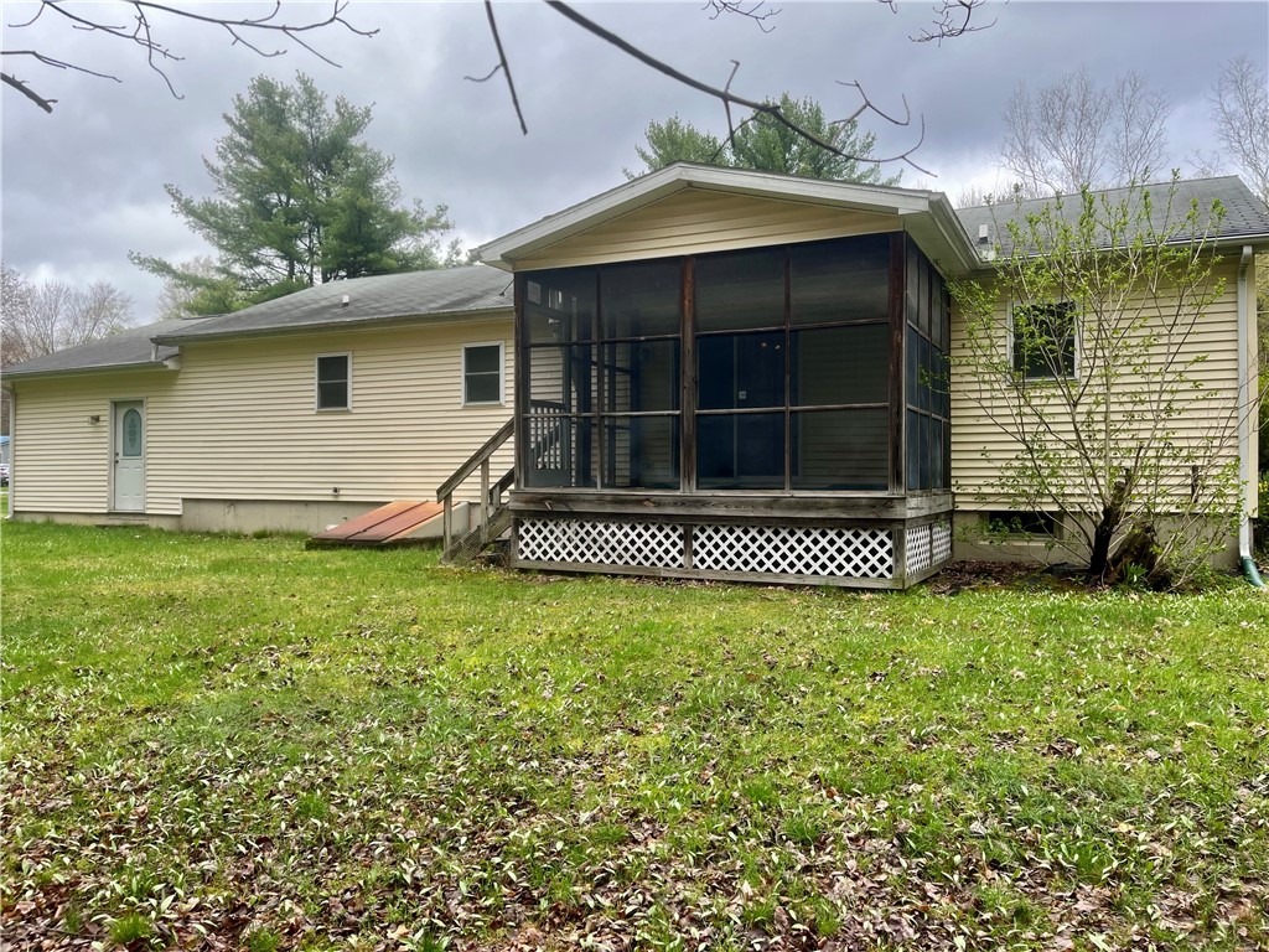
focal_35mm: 26
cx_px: 634
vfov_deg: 53.1
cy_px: 476
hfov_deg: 67.3
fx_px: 953
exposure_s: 1/827
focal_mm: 5.1
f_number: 1.6
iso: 50
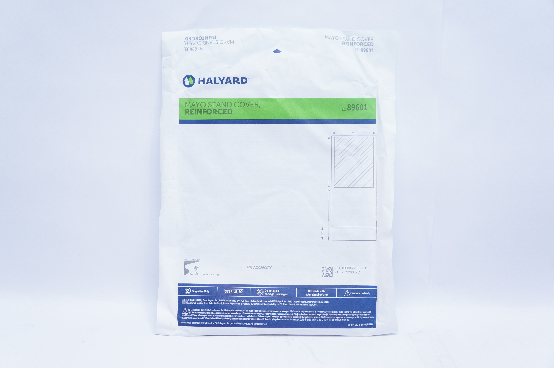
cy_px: 184
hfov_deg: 59.5
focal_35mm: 32
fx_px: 484
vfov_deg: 41.6
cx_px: 277
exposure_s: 1/125
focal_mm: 21
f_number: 4
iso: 800
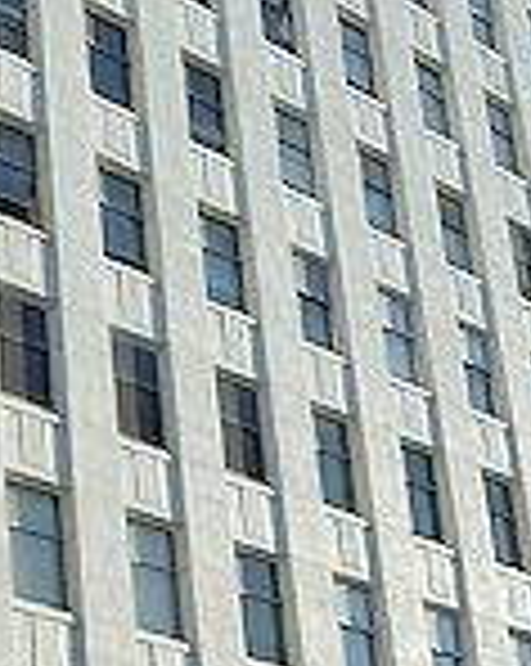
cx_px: 14
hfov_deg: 24.0
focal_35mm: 61
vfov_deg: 28.5
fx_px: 1201
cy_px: -40
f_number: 8
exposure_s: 1/250
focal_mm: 8
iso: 100
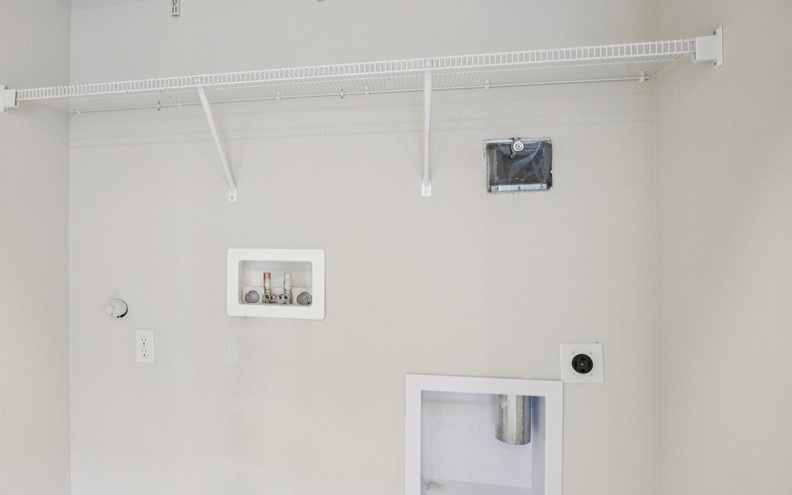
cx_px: 290
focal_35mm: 23
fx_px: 496
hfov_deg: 75.6
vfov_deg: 53.0
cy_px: 229
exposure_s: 1/8
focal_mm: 17
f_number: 8
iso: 400
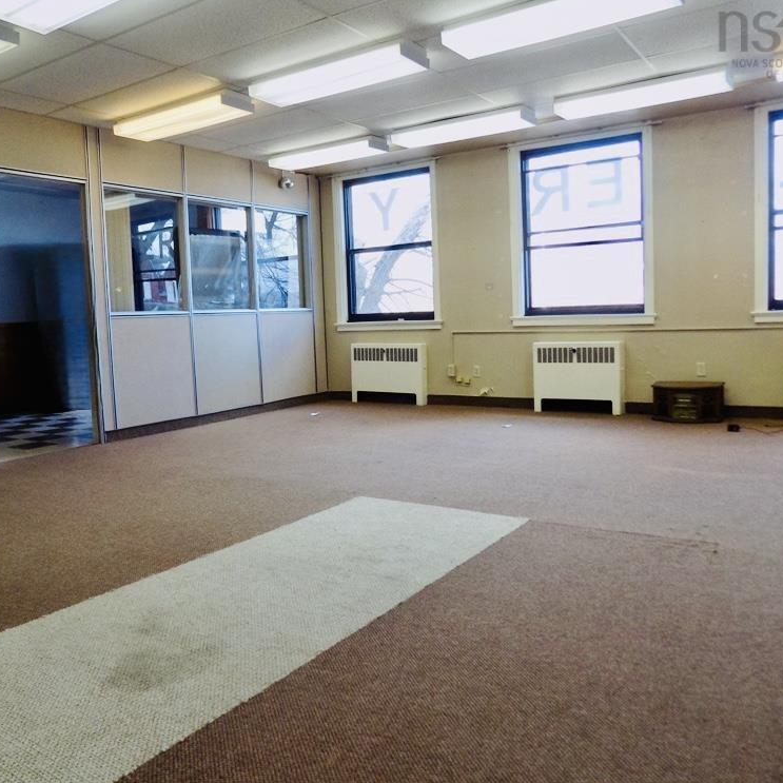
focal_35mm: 28
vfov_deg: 57.3
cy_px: 379
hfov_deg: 57.2
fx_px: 717
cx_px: 358
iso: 125
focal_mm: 4
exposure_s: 1/30
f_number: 3.1
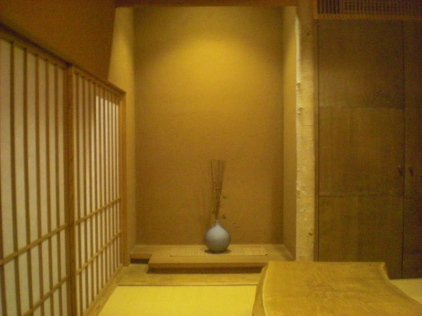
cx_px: 211
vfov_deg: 37.7
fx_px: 463
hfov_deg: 49.0
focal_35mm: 38
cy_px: 158
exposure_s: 1/8
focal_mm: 6.3
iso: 800
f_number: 3.1
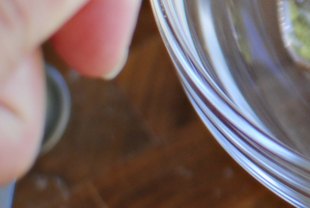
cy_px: -93
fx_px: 1924
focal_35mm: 223
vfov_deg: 6.1
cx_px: 517
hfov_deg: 8.9
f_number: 2.2
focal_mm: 35
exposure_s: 1/80
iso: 200
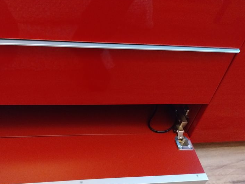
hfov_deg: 49.6
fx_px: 262
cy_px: 127
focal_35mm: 37
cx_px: 90
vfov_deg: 38.1
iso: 1250
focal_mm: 4
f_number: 1.8
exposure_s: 1/25
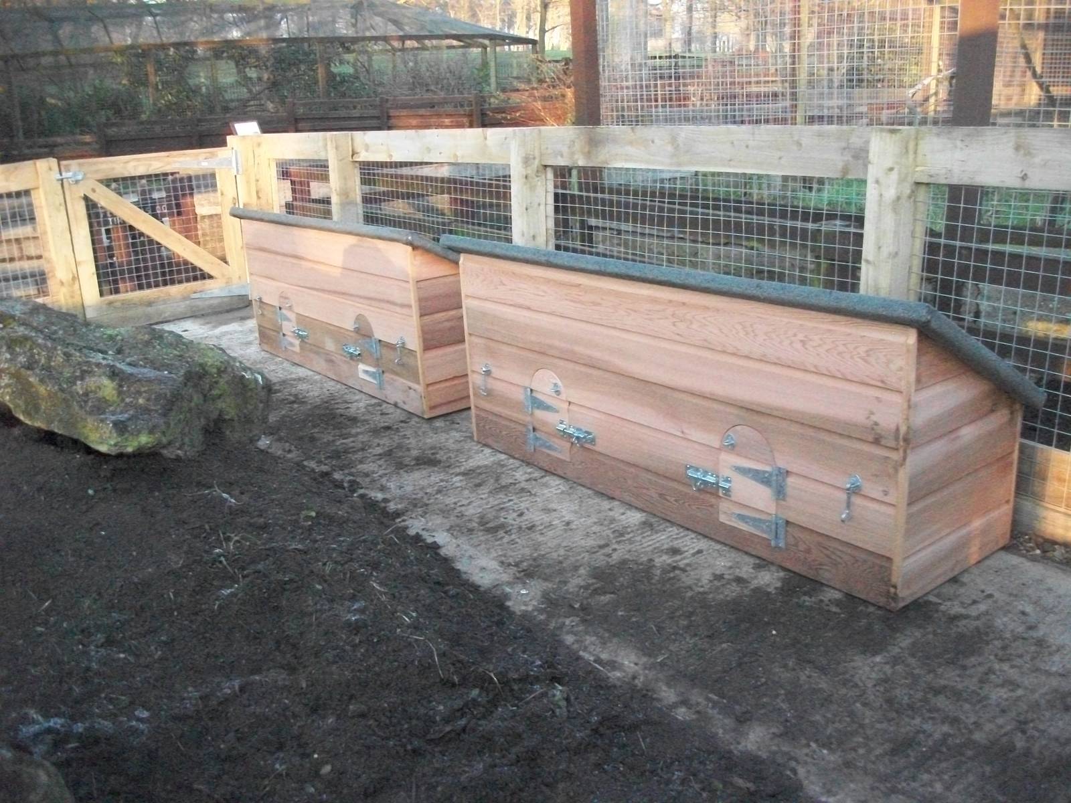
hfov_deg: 56.8
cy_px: 402
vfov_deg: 44.2
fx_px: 990
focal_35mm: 32
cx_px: 536
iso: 800
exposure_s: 1/320
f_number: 2.9
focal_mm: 5.7
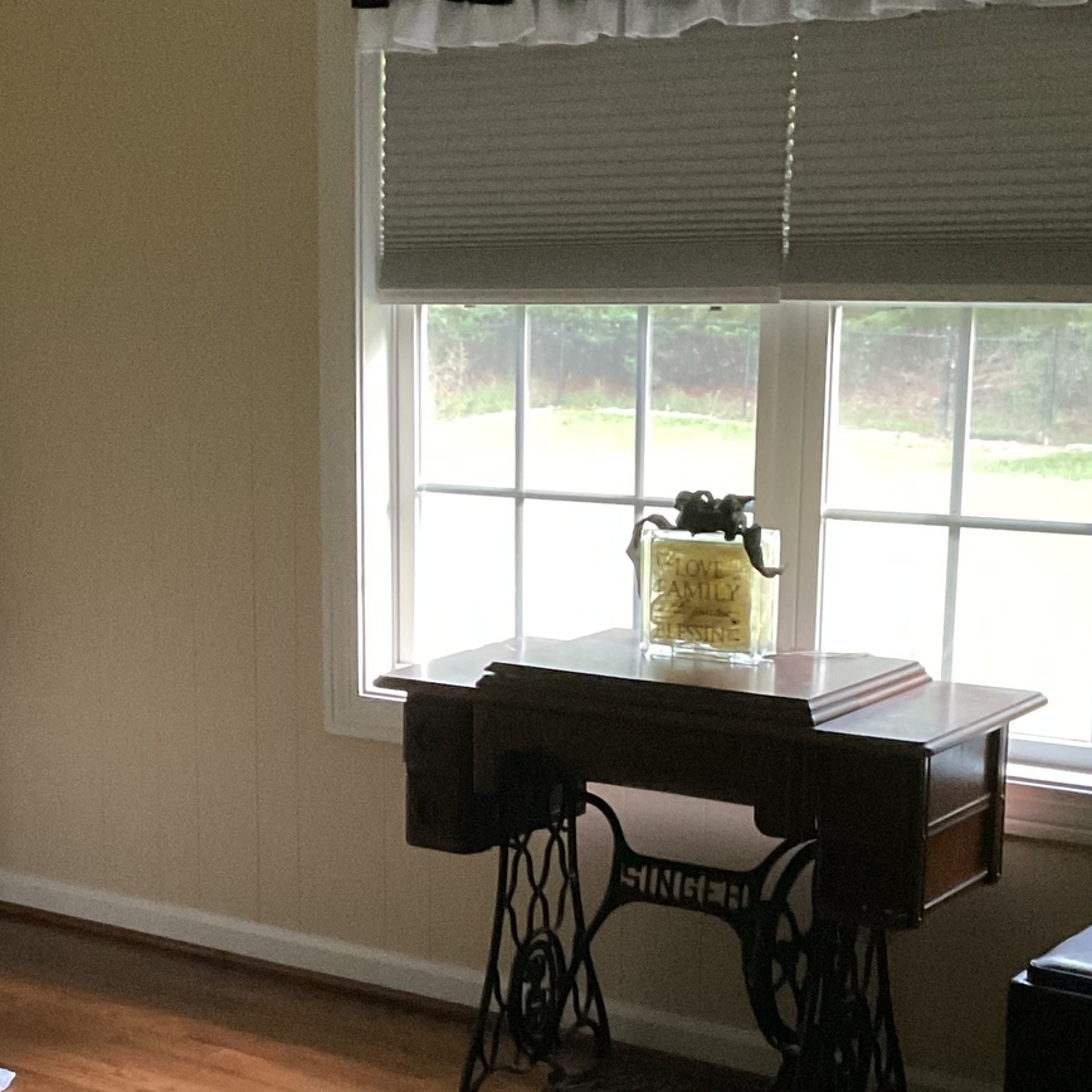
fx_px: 2427
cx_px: 237
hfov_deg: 25.0
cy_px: 777
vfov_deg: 25.1
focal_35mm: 68
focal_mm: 3
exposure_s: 1/30
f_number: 1.8
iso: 500
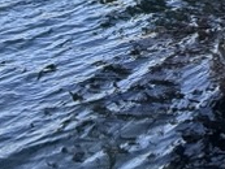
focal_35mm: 81
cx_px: 453
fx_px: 527
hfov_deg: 17.3
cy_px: -264
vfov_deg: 12.8
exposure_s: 1/293
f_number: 2.2
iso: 64
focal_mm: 2.22
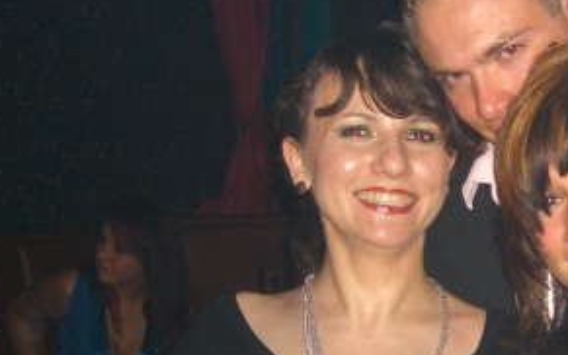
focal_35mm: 83
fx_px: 1285
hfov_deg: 23.9
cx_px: 556
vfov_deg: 15.6
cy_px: 300
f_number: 2.8
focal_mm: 7.9
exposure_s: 1/60
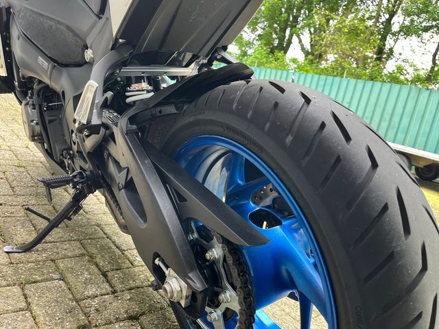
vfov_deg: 53.1
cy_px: 164
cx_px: 220
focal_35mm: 26
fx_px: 330
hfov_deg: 67.3
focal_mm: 5.1
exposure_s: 1/121
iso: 80
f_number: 1.6
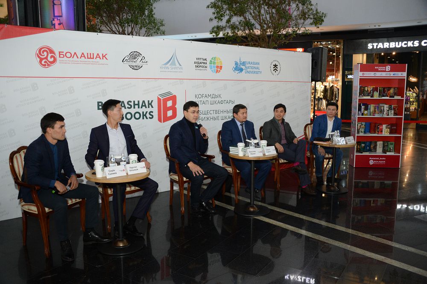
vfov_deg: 41.1
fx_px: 379
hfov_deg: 58.7
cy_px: 142
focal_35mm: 32
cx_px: 214
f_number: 3.8
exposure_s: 1/160
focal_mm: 32
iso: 4000
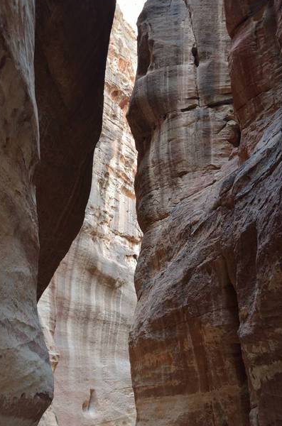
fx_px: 496
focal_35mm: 42
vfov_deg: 46.4
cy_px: 231
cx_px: 159
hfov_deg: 31.7
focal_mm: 24
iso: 1100
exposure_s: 1/160
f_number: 3.8
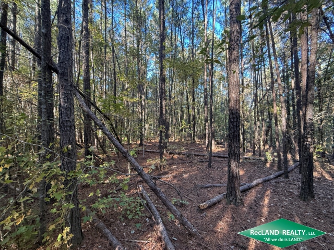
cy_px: 125
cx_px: 167
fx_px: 135
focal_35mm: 14
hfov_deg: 102.1
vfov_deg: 85.7
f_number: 2.2
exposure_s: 1/99
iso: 200
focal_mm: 2.22
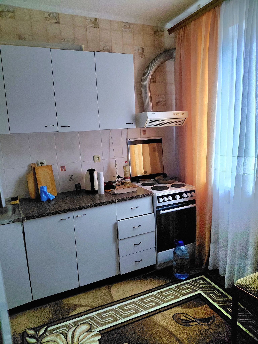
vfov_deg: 69.4
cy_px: 172
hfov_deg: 54.9
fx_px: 248
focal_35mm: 25
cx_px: 129
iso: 1000
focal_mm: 4.69
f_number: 1.8
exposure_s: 1/24
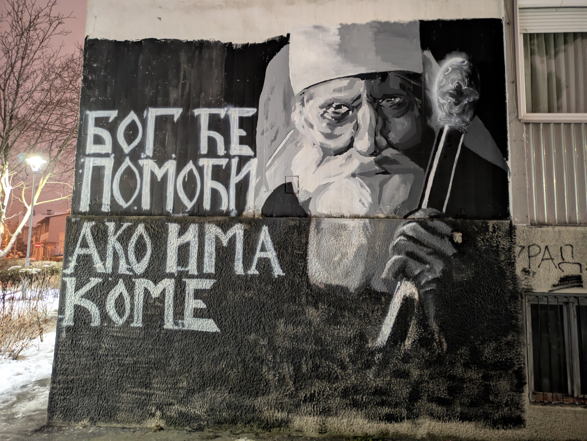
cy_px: 220
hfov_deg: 69.4
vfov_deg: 54.9
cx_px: 294
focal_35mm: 25
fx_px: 424
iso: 2217
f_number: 1.89
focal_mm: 5.43
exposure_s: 1/10
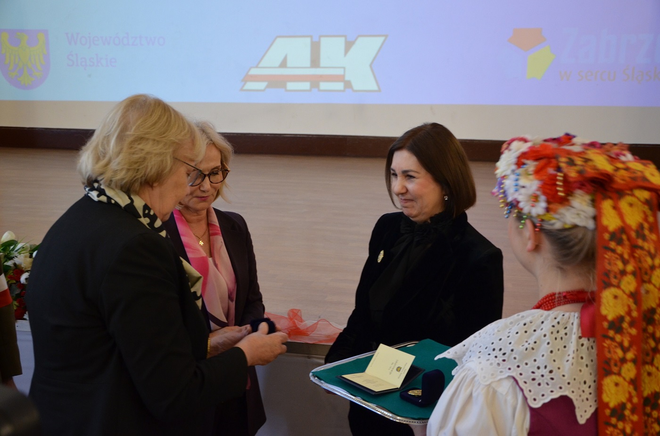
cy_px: 218
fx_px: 823
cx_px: 330
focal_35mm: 45
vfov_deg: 29.7
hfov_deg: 43.7
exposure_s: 1/30
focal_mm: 30
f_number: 4.2
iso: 1100
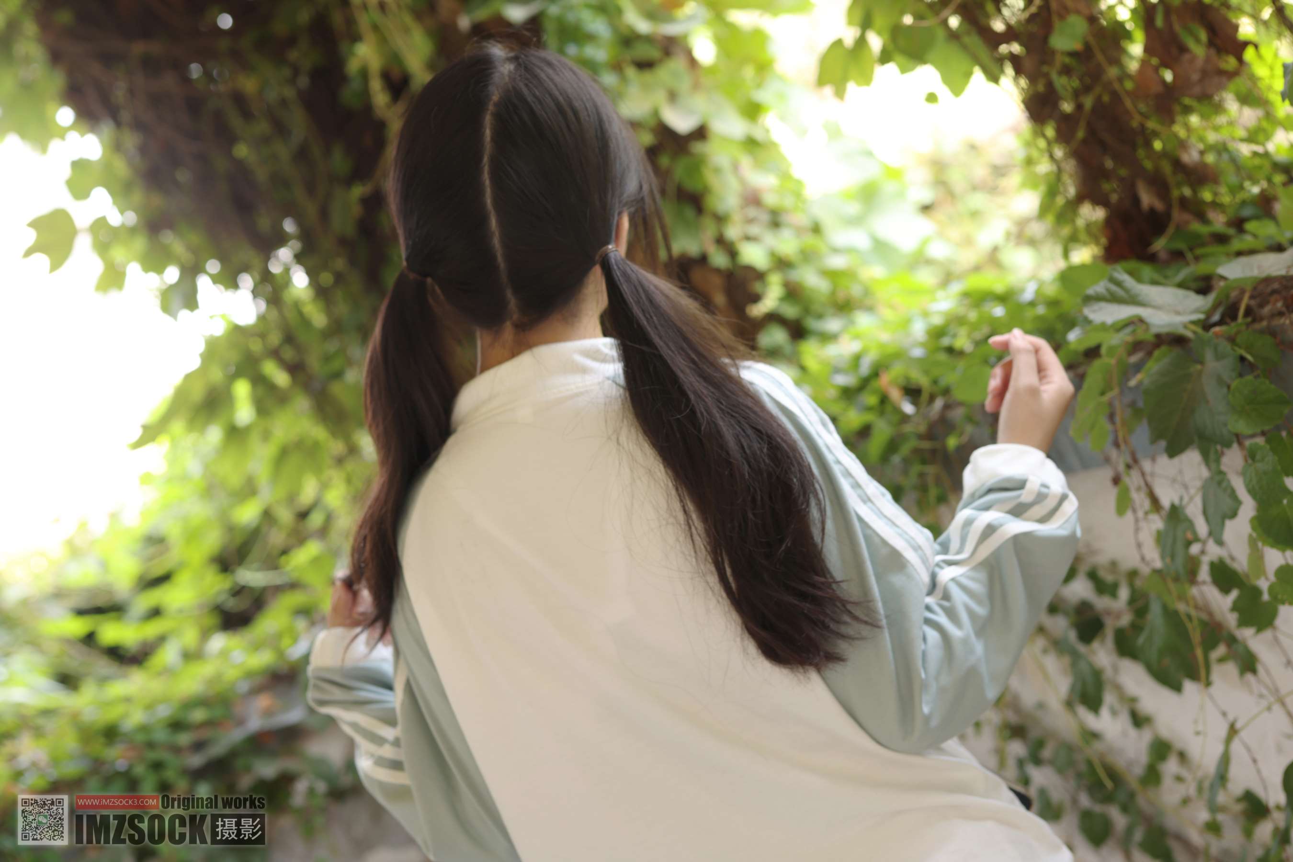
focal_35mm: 49
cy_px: 431
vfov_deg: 27.5
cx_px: 646
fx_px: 1760
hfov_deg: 40.3
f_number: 3.2
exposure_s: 1/25
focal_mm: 50
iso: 125
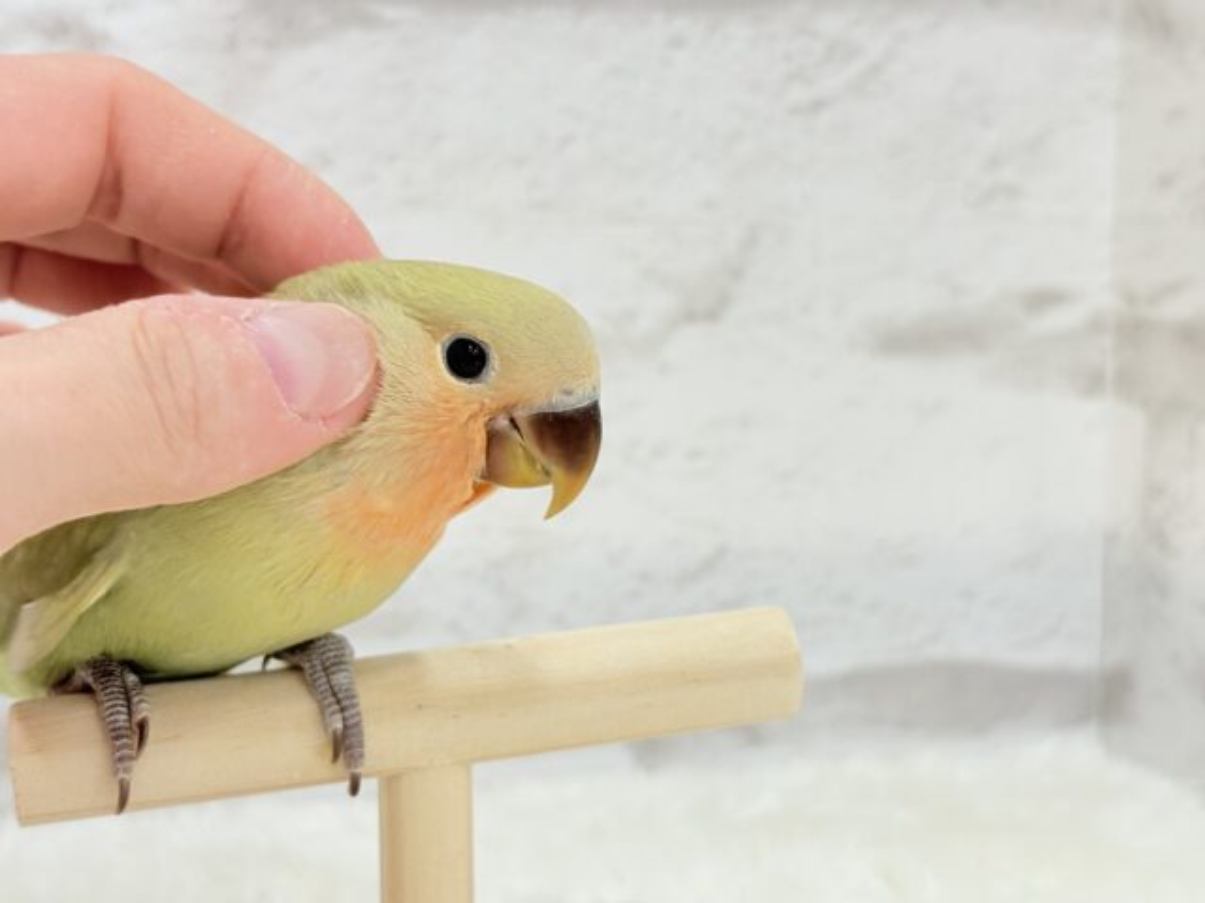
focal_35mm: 52
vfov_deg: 28.0
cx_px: 602
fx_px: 1810
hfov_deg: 36.8
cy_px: 452
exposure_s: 1/50
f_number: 1.6
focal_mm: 5.96
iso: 50
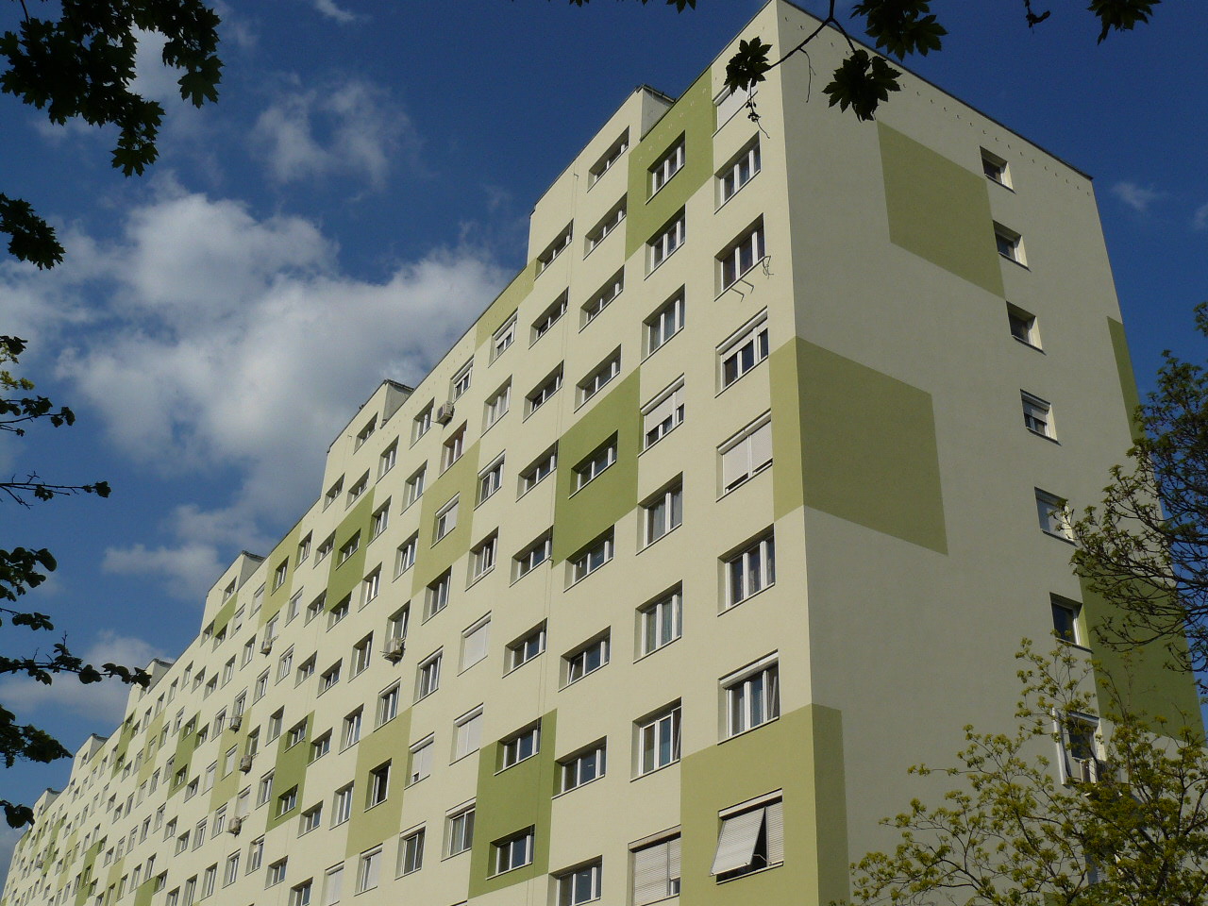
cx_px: 604
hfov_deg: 51.4
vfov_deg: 39.7
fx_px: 1256
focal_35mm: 36
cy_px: 453
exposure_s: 1/500
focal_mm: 6
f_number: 8
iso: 100
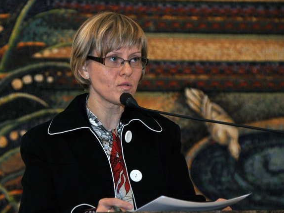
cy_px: 107
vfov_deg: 7.8
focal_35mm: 190
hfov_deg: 10.4
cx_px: 129
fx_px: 1559
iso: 800
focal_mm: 116
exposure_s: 1/60
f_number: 5.6
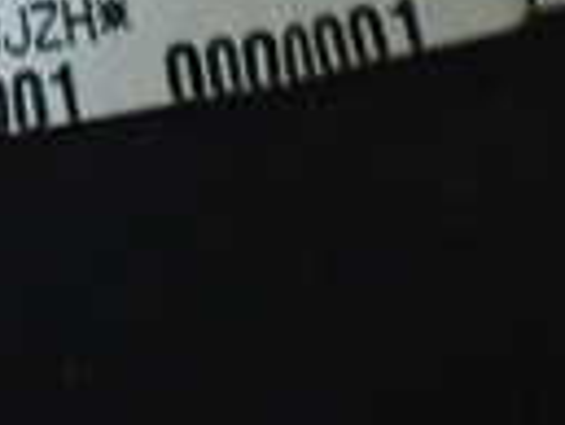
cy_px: -342
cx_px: -381
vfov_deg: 10.1
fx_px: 2271
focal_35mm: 139
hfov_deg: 13.1
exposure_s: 1/40
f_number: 2.3
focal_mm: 5.4
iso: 800
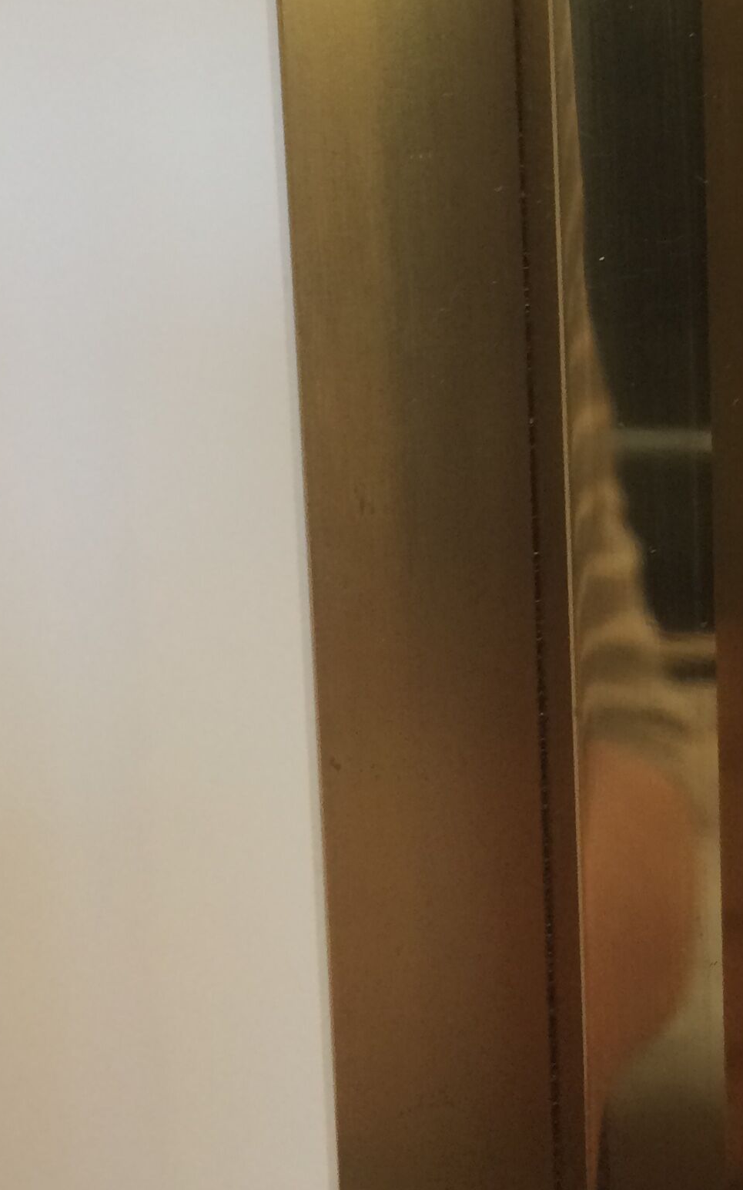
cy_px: 427
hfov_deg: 19.4
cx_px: 759
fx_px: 2106
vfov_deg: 31.3
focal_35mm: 65
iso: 40
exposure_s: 1/33
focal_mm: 4.15
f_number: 2.2
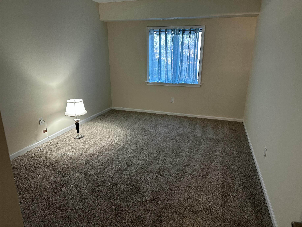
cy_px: 114
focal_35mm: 24
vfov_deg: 56.8
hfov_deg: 71.6
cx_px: 151
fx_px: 209
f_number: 1.78
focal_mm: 6.86
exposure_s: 1/60
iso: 200
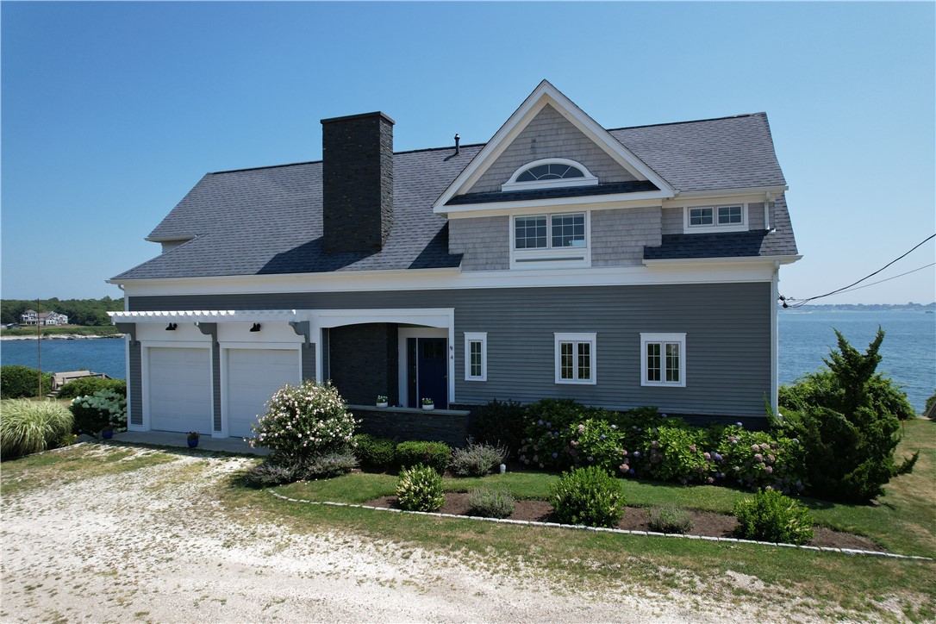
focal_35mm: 22
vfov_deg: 57.2
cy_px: 312
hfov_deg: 78.6
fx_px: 572
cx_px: 468
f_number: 2.8
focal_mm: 8.38
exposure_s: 1/2000
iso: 100
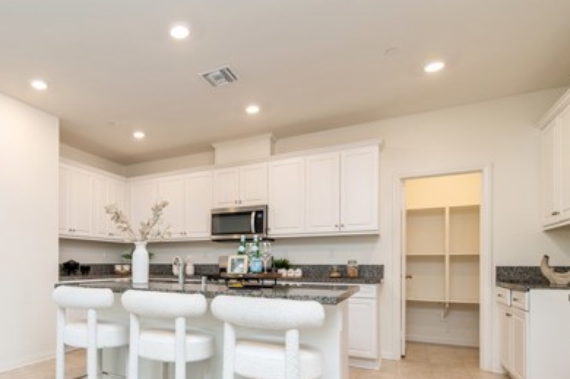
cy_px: 268
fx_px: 364
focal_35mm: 23
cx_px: 171
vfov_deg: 53.3
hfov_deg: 72.8
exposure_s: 1/60
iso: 400
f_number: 4
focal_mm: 14
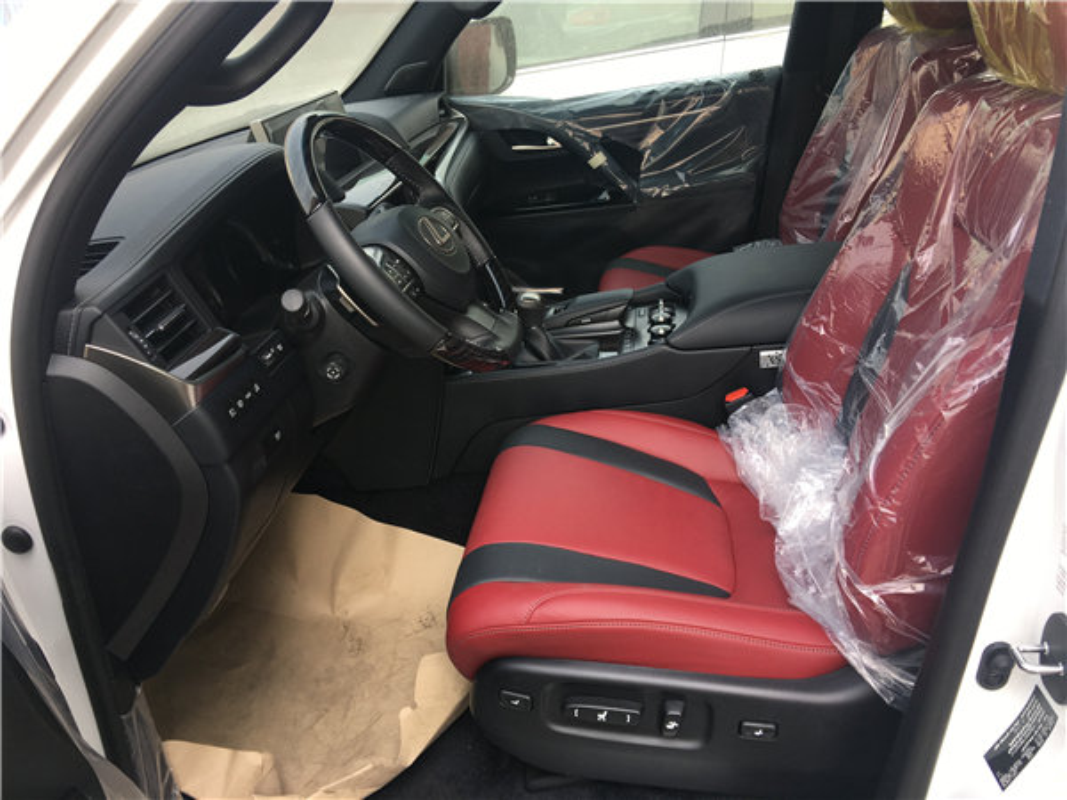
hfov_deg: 61.7
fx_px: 894
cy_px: 400
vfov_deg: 48.2
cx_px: 534
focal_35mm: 29
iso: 25
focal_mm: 4.15
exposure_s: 1/124
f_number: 2.2
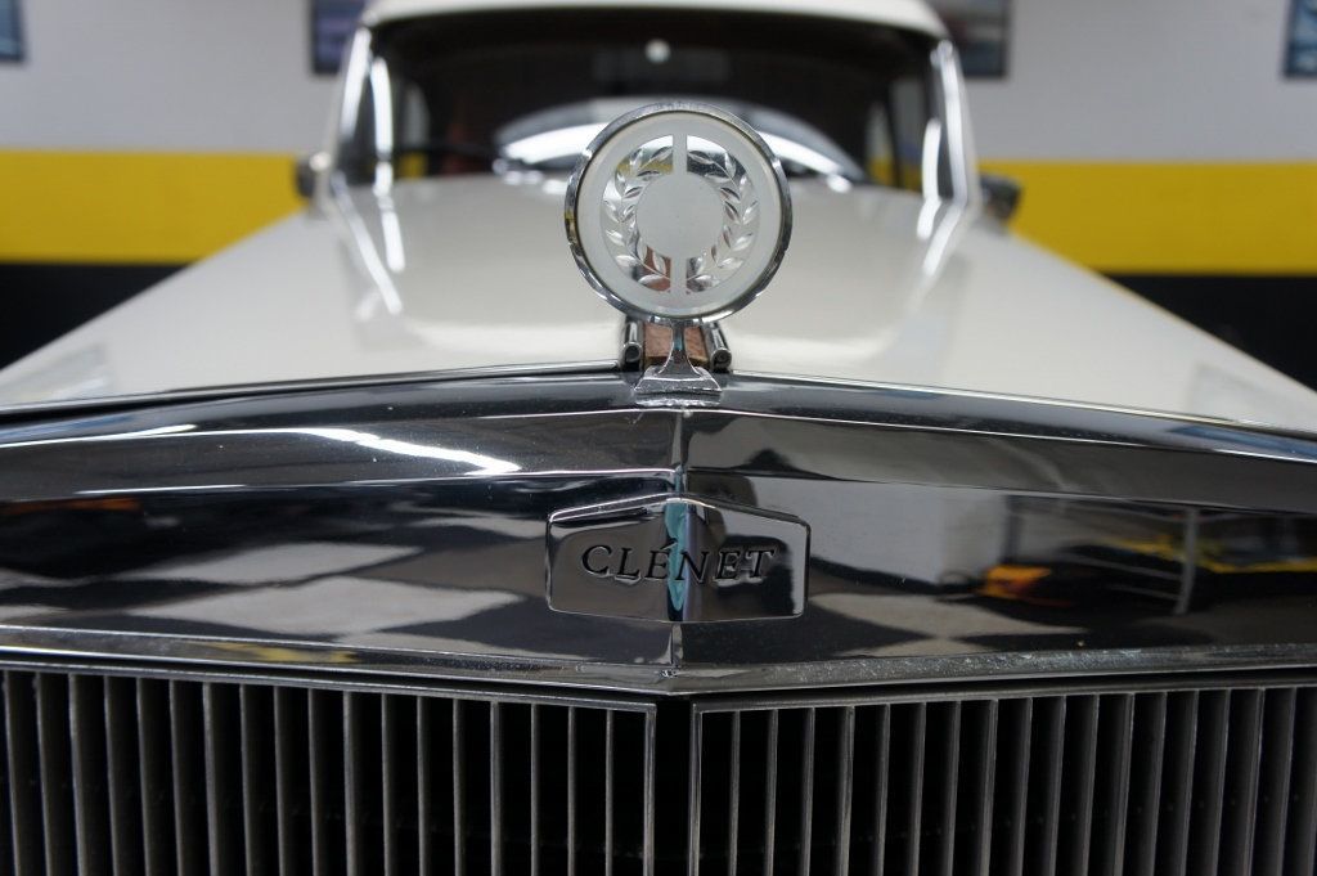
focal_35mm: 36
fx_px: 1316
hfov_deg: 53.2
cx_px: 658
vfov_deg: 36.8
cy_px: 438
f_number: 4
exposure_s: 1/40
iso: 200
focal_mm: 24
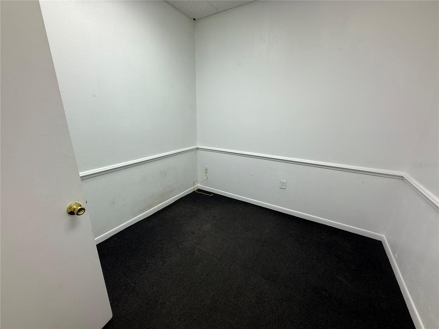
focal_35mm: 14
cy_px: 164
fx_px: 178
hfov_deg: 102.1
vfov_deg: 85.7
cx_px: 220
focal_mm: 2.22
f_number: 2.2
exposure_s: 1/120
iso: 80
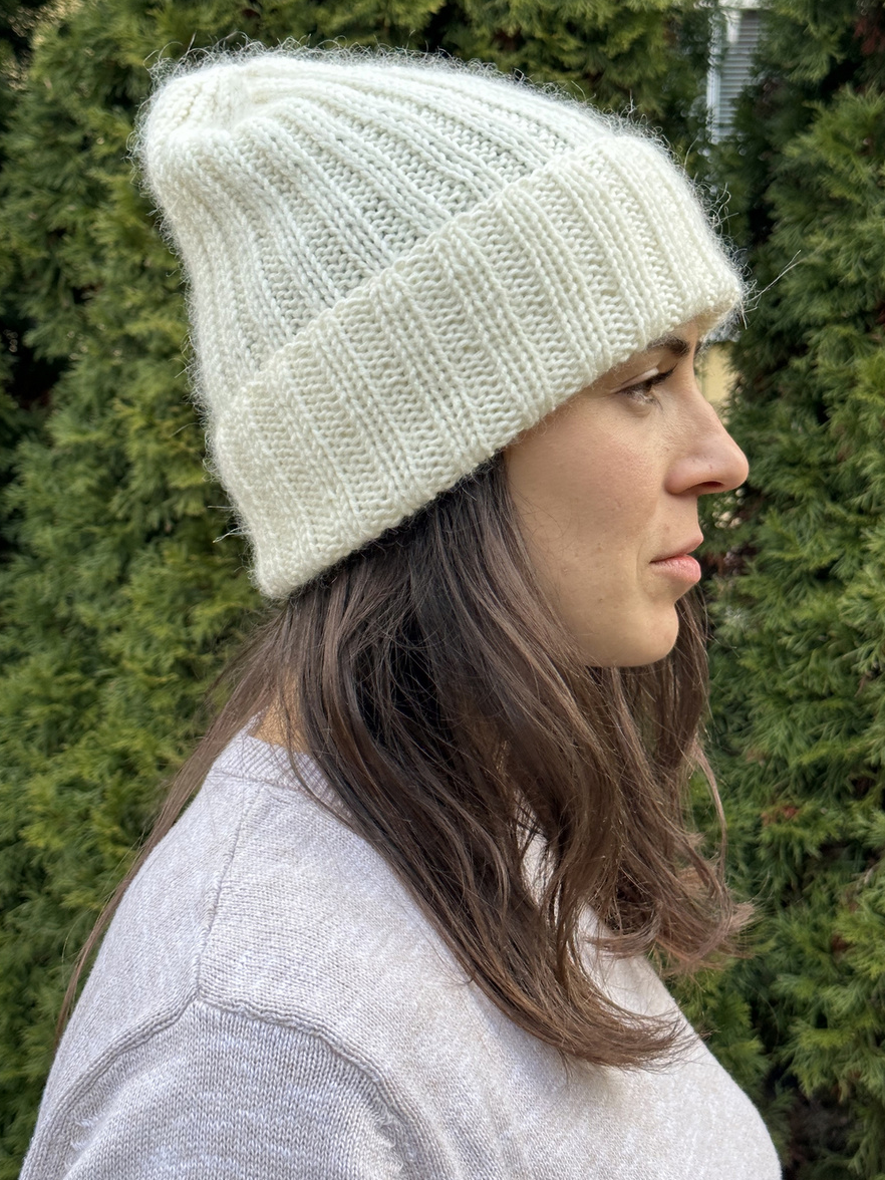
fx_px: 1670
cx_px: 445
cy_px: 592
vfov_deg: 38.9
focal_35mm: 49
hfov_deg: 29.7
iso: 50
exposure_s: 1/160
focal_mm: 6.86
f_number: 1.78
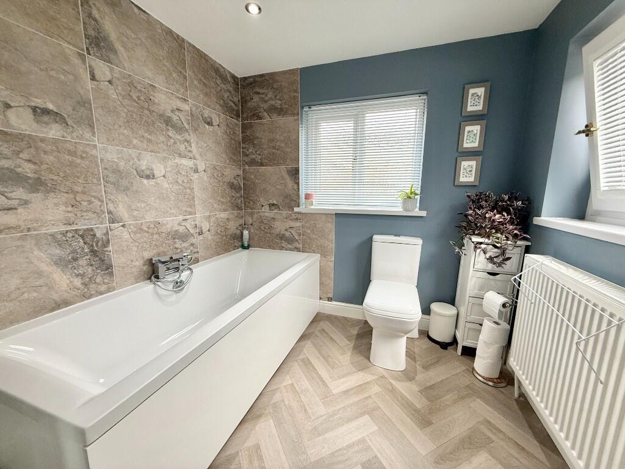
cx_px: 312
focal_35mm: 14
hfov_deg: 102.1
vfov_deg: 85.7
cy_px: 234
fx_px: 253
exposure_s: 1/100
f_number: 2.2
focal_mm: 2.22
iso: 160
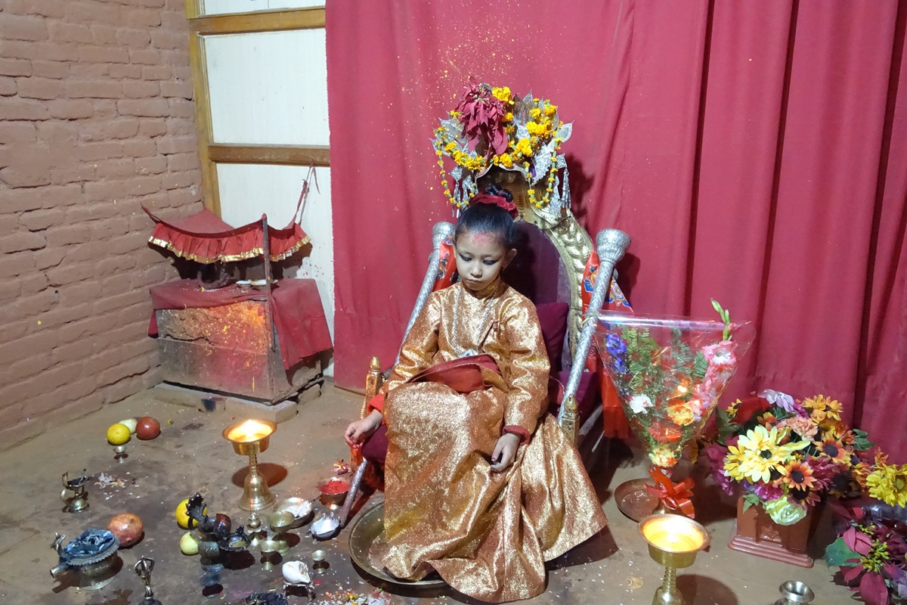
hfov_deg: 65.5
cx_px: 454
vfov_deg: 46.4
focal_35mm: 28
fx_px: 705
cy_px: 302
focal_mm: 10.15
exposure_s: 1/40
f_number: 2.2
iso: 6400
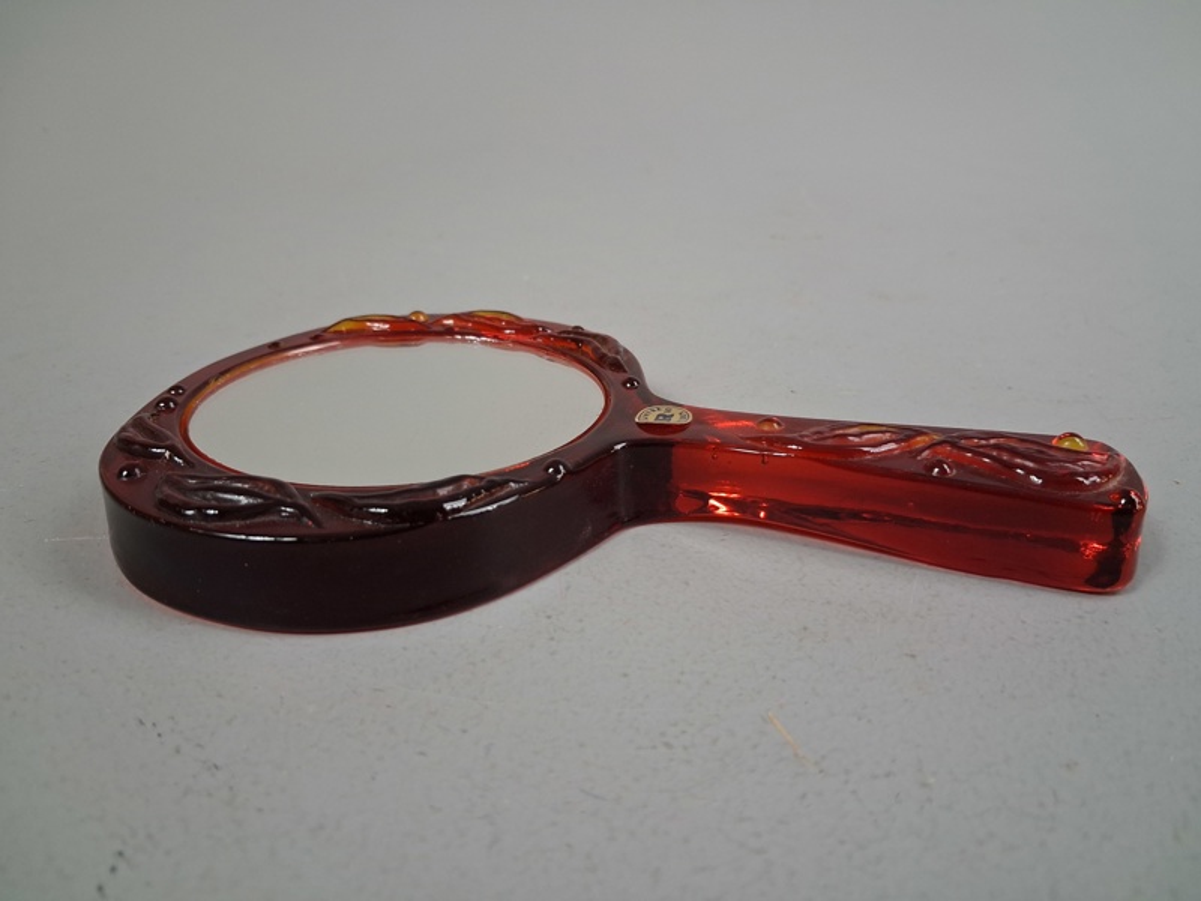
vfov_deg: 51.4
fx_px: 937
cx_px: 600
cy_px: 450
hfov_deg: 65.3
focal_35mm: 27
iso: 250
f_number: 1.8
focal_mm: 4
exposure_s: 1/50
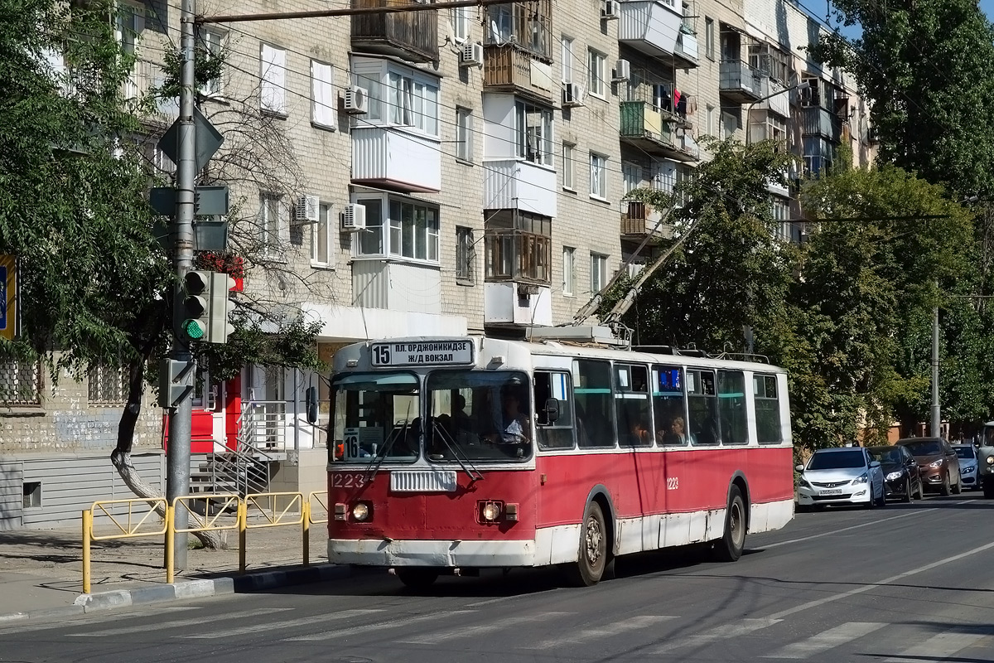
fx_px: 1795
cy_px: 332
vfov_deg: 20.9
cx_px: 497
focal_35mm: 65
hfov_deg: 31.0
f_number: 7.1
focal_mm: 24.11
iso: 125
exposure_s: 1/500
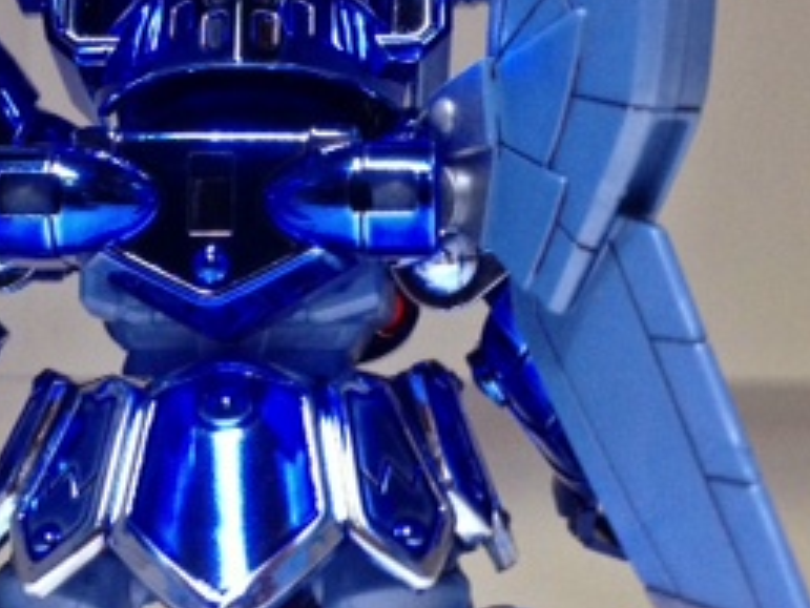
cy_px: 205
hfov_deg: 22.4
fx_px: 2037
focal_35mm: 87
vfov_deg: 16.9
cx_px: 258
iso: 160
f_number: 2.4
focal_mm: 4.28
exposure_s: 1/20
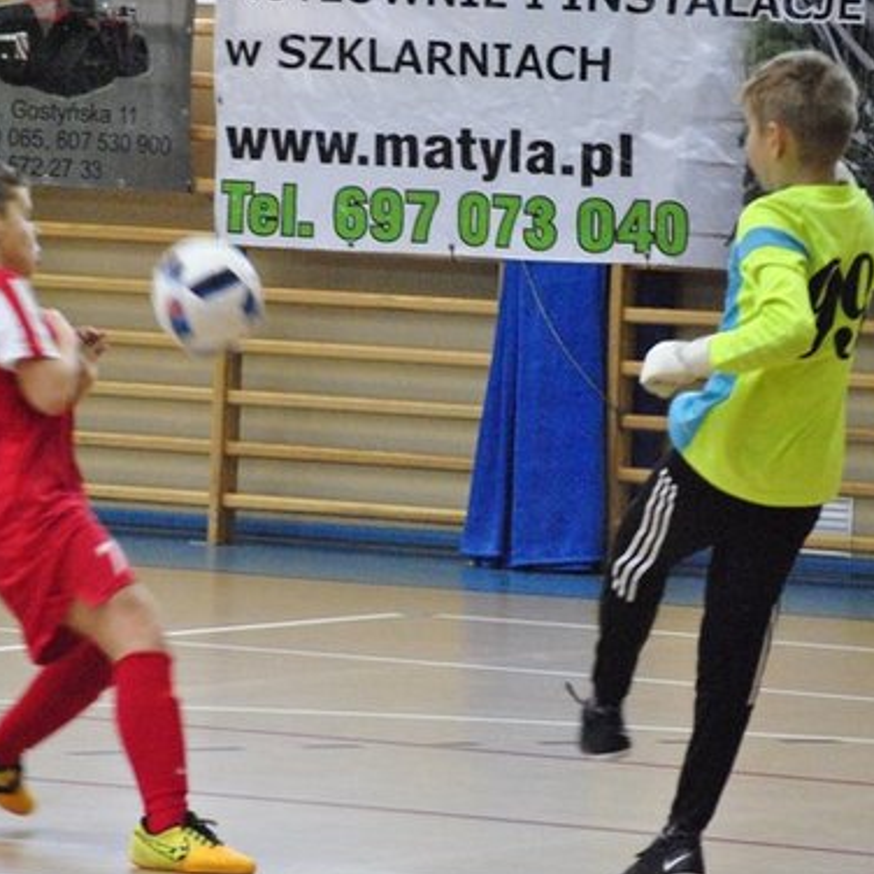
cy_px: 497
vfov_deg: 5.9
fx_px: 8505
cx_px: 370
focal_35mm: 298
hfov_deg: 5.9
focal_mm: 135
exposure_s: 1/200
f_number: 5
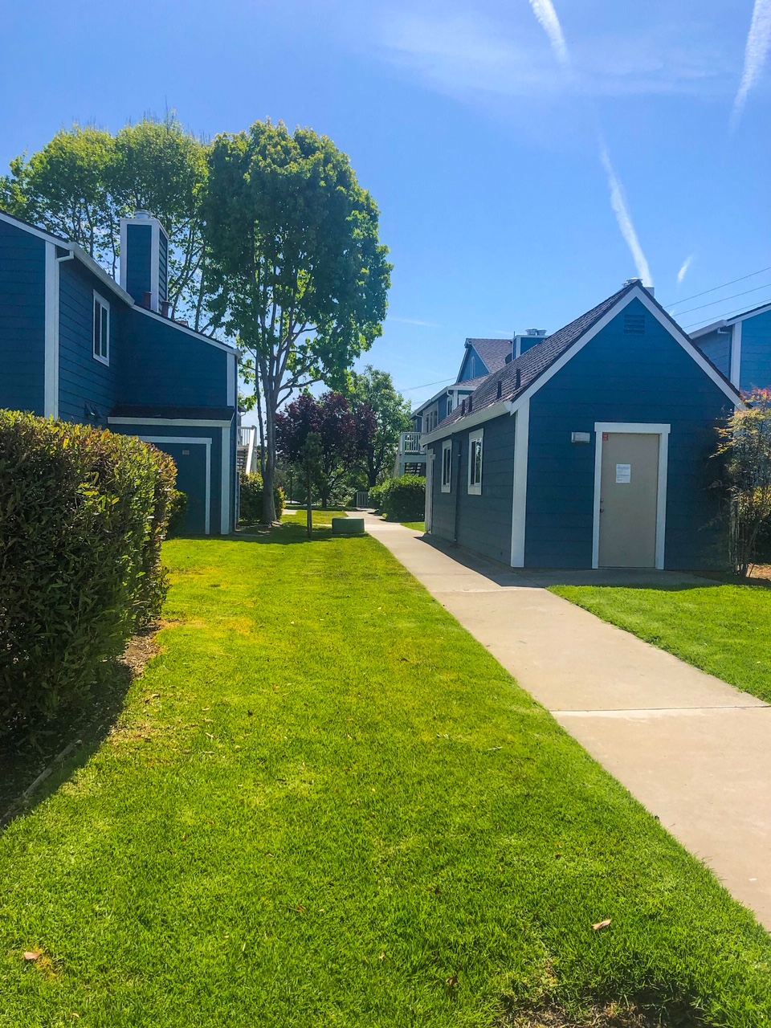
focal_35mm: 28
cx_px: 386
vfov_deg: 63.4
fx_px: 832
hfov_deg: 49.7
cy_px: 514
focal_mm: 3.99
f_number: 1.8
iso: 20
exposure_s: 1/2000
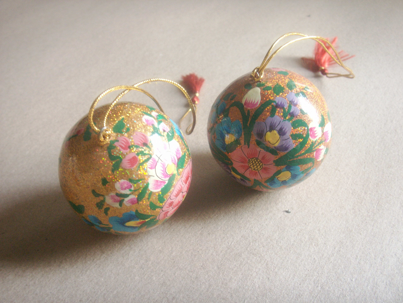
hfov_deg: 50.1
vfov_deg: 38.7
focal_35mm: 37
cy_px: 152
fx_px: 431
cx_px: 202
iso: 100
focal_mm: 7.7
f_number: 3.5
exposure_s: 1/6
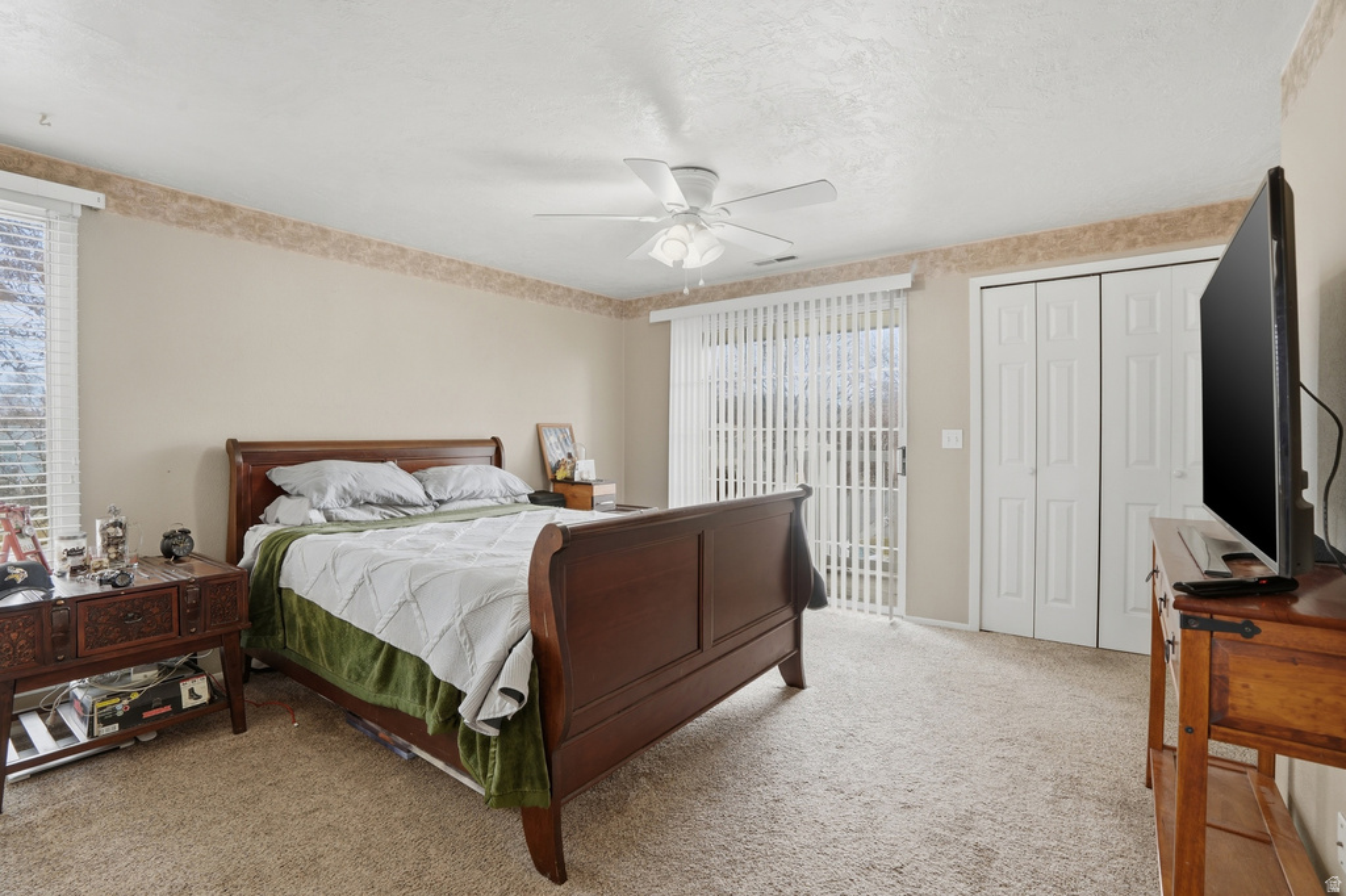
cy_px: 448
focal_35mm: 16
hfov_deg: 96.8
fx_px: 598
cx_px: 673
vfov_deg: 73.7
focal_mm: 16
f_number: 9
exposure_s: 1/125
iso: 250
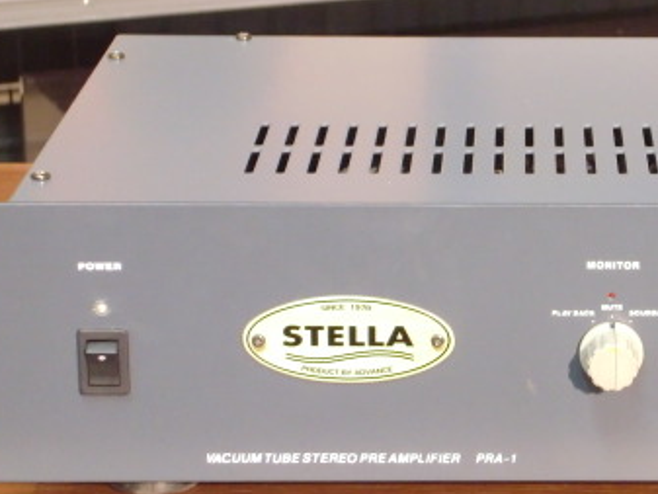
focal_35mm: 150
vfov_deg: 9.9
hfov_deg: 13.1
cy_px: 293
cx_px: 533
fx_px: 2852
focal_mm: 13.9
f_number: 4.6
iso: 400
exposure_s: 1/10
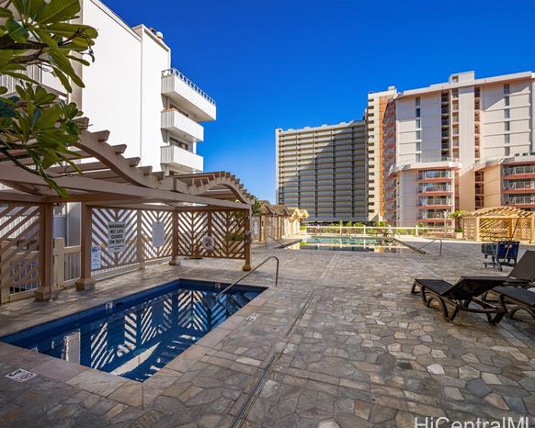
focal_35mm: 15
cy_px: 214
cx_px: 256
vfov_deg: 84.1
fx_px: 238
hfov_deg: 96.7
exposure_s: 1/6400
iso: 200
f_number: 4
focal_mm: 7
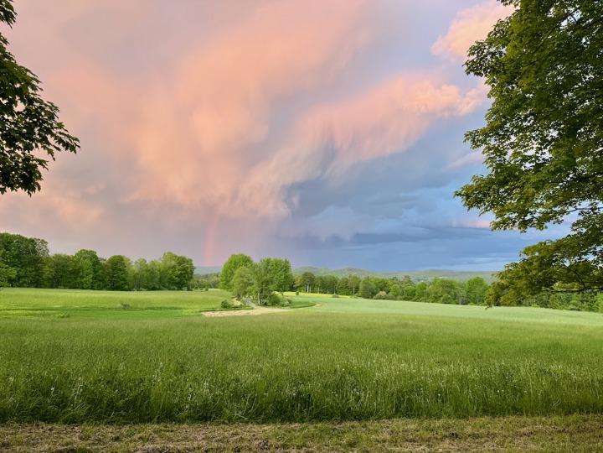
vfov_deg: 56.8
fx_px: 418
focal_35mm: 24
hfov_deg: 71.6
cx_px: 302
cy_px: 226
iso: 80
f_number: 1.78
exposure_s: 1/121
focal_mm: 6.76
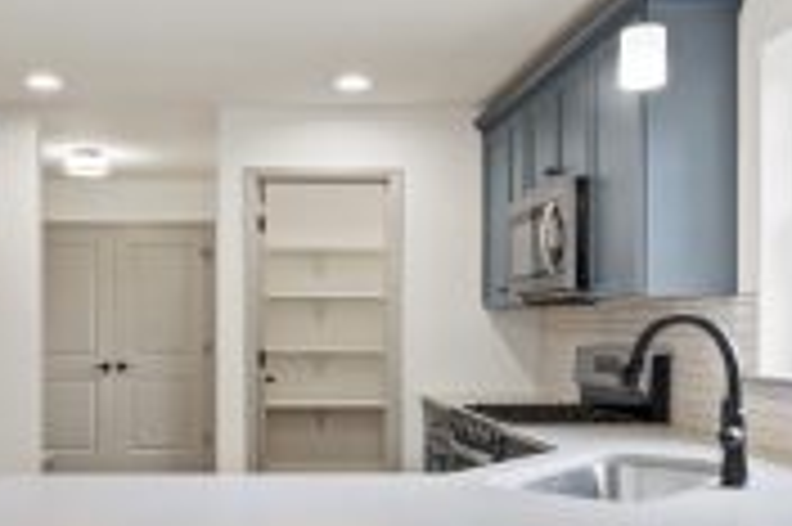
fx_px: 901
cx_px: 270
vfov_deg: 32.4
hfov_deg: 46.8
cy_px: 335
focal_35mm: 41
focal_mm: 18
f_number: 7.1
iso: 500
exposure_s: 1/13
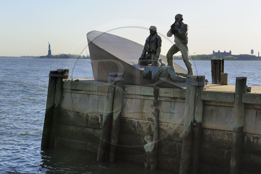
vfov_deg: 20.6
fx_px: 478
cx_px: 130
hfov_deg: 30.5
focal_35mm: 66
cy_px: 87
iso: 200
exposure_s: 1/160
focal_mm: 66
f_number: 10
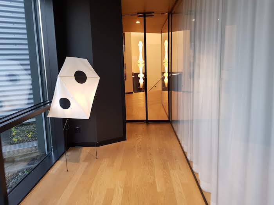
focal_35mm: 26
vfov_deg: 53.1
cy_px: 102
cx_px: 137
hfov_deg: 67.3
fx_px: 206
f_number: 1.7
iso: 64
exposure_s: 1/50
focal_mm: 4.2
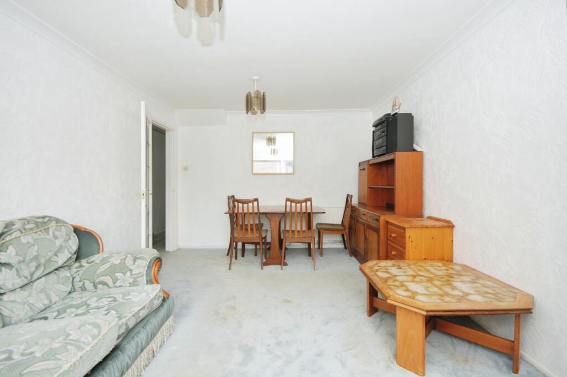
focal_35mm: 15
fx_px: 236
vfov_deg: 77.2
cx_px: 284
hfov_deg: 100.4
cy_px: 188
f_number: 6.3
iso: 500
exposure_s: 1/60
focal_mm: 10
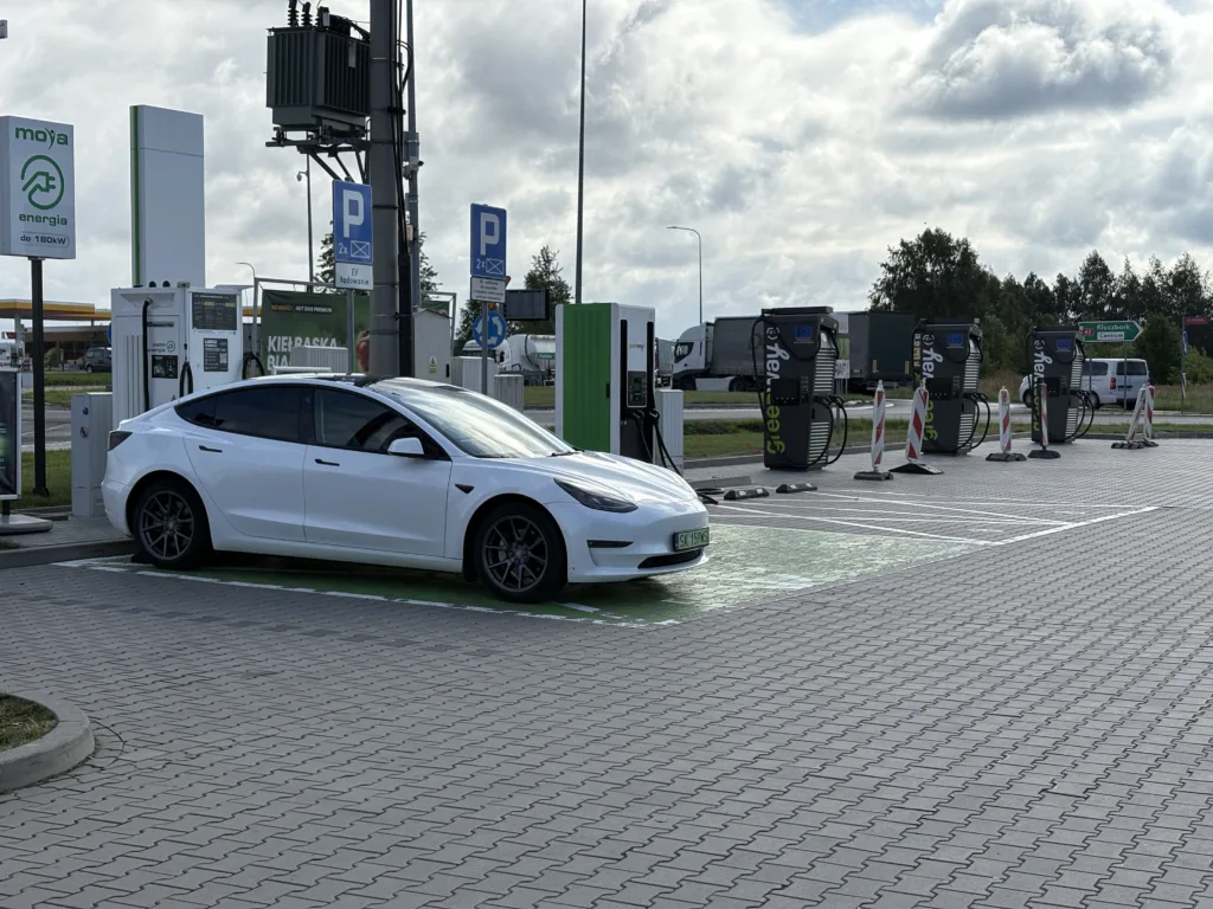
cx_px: 606
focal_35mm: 52
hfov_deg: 36.8
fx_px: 1822
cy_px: 454
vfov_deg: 28.0
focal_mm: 5.96
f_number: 1.6
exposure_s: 1/4630
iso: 32
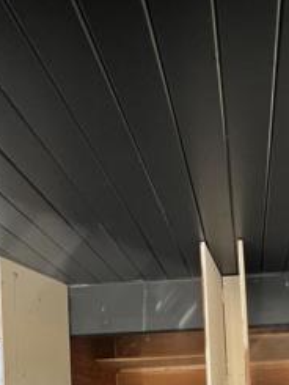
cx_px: 242
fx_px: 378
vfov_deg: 43.4
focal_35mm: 34
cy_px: 412
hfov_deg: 39.7
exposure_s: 1/99
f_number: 1.8
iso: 125
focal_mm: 1.57
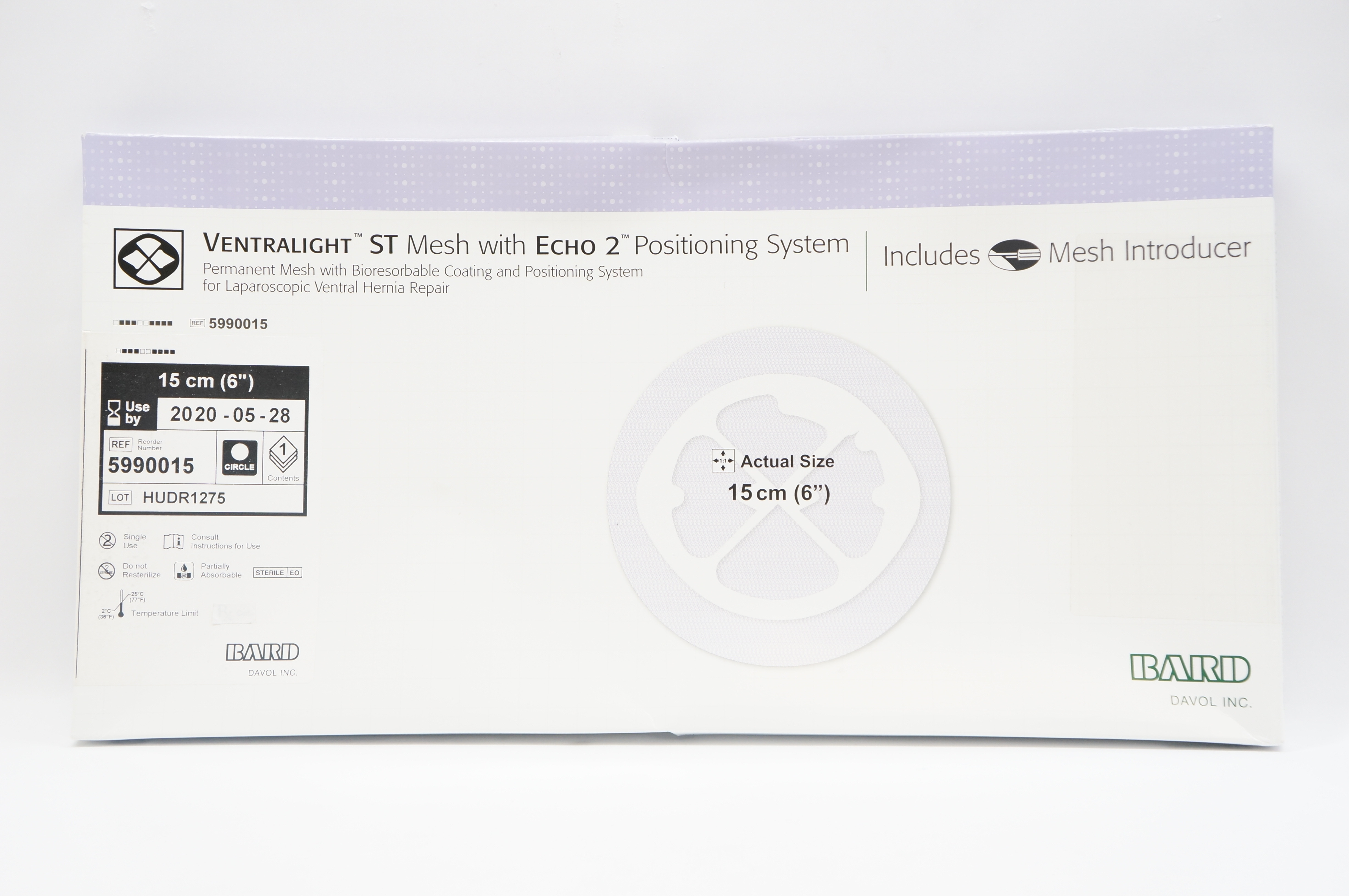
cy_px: 448
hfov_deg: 37.9
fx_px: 1965
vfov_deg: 25.7
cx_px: 674
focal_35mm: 52
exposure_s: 1/60
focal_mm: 35
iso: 400
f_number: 5
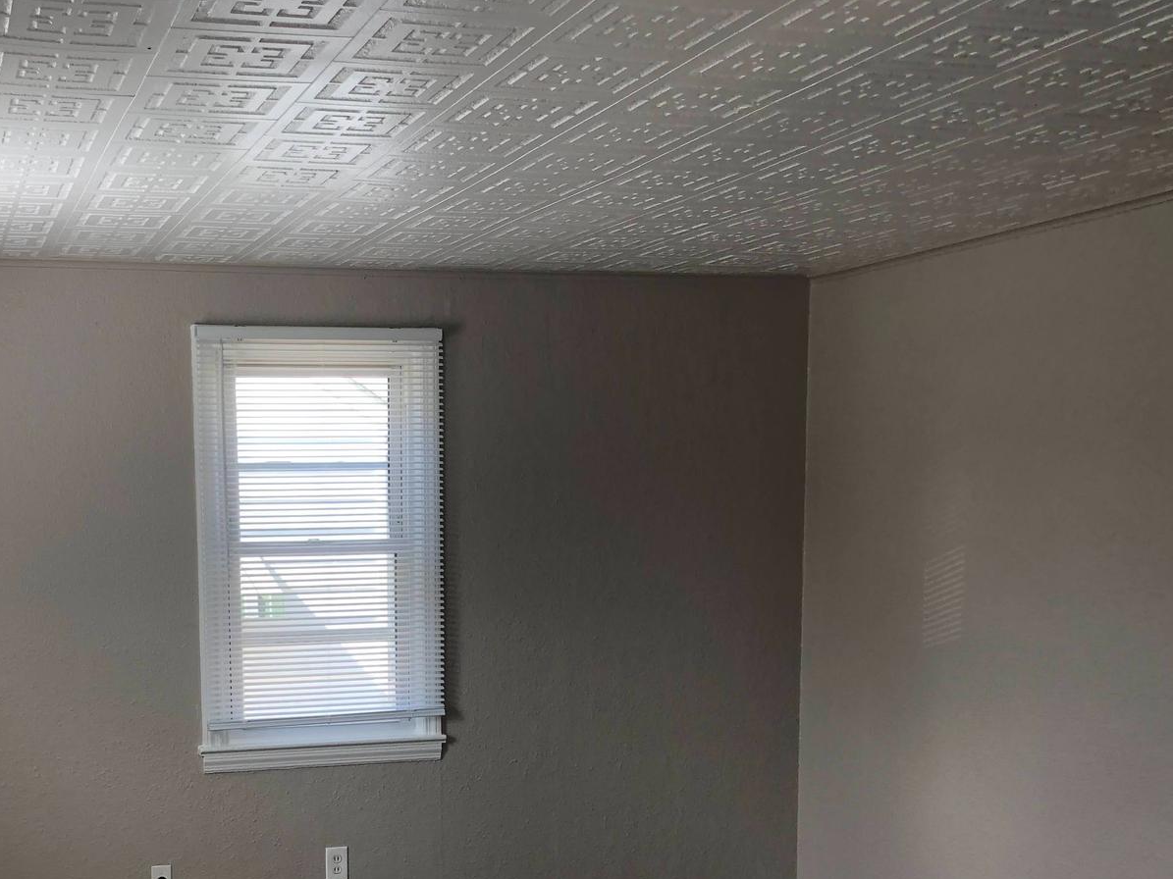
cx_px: 372
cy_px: 719
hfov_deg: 39.1
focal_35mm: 48
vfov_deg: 29.5
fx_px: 1626
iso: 40
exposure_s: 1/120
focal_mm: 3.99
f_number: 1.8
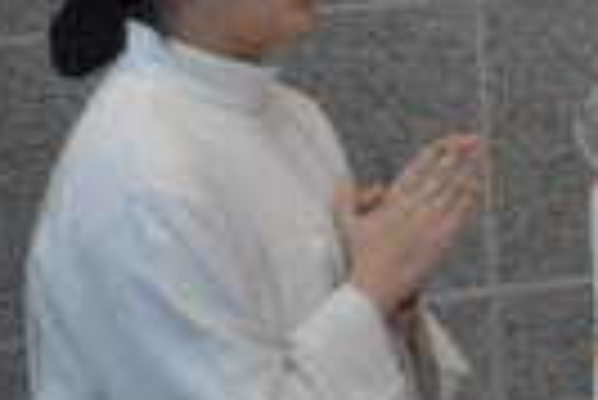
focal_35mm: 828
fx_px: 13769
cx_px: 1772
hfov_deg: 2.5
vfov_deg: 1.7
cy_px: 362
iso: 800
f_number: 5.6
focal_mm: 92
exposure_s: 1/40
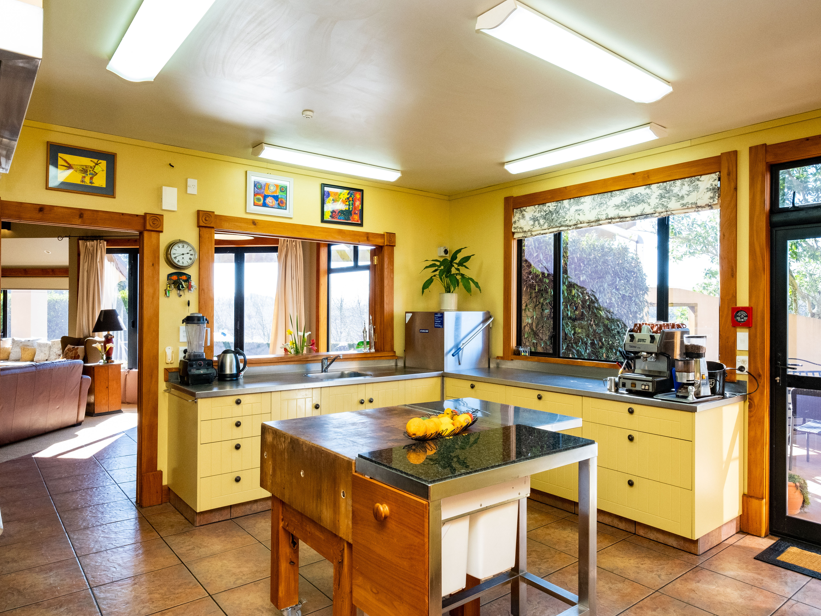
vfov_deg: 61.1
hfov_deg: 76.4
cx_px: 415
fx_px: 522
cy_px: 312
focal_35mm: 22
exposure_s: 1/60
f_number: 9
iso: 1600
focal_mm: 13.2
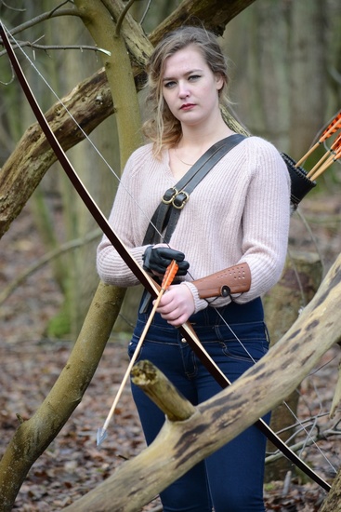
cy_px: 256
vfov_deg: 7.4
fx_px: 3940
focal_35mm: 278
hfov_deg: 5.0
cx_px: 170
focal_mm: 185
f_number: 5
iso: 400
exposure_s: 1/100
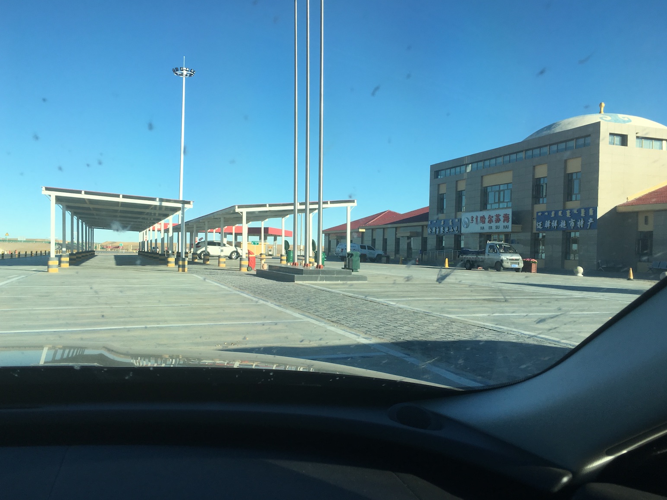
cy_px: 249
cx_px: 325
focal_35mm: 30
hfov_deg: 60.0
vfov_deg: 46.8
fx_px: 578
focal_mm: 4.15
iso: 25
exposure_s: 1/793
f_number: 2.2
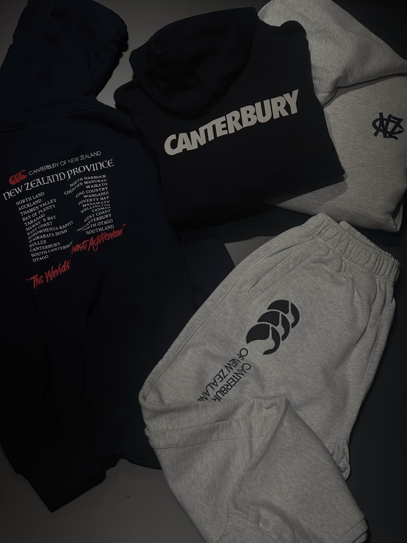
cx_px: 204
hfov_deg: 19.1
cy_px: 272
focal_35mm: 77
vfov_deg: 25.3
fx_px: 1207
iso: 25
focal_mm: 9
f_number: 2.8
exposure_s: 1/300
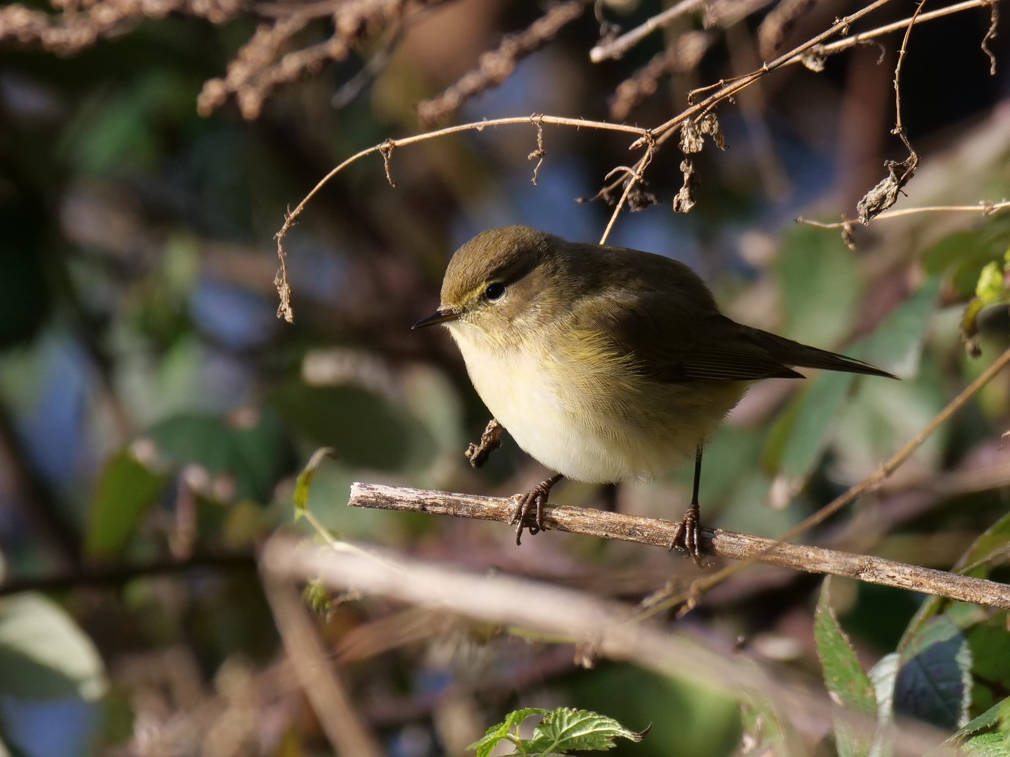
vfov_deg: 1.9
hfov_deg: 2.5
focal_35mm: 800
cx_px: 505
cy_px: 378
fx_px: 23342
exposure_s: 1/320
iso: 400
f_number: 8
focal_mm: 400
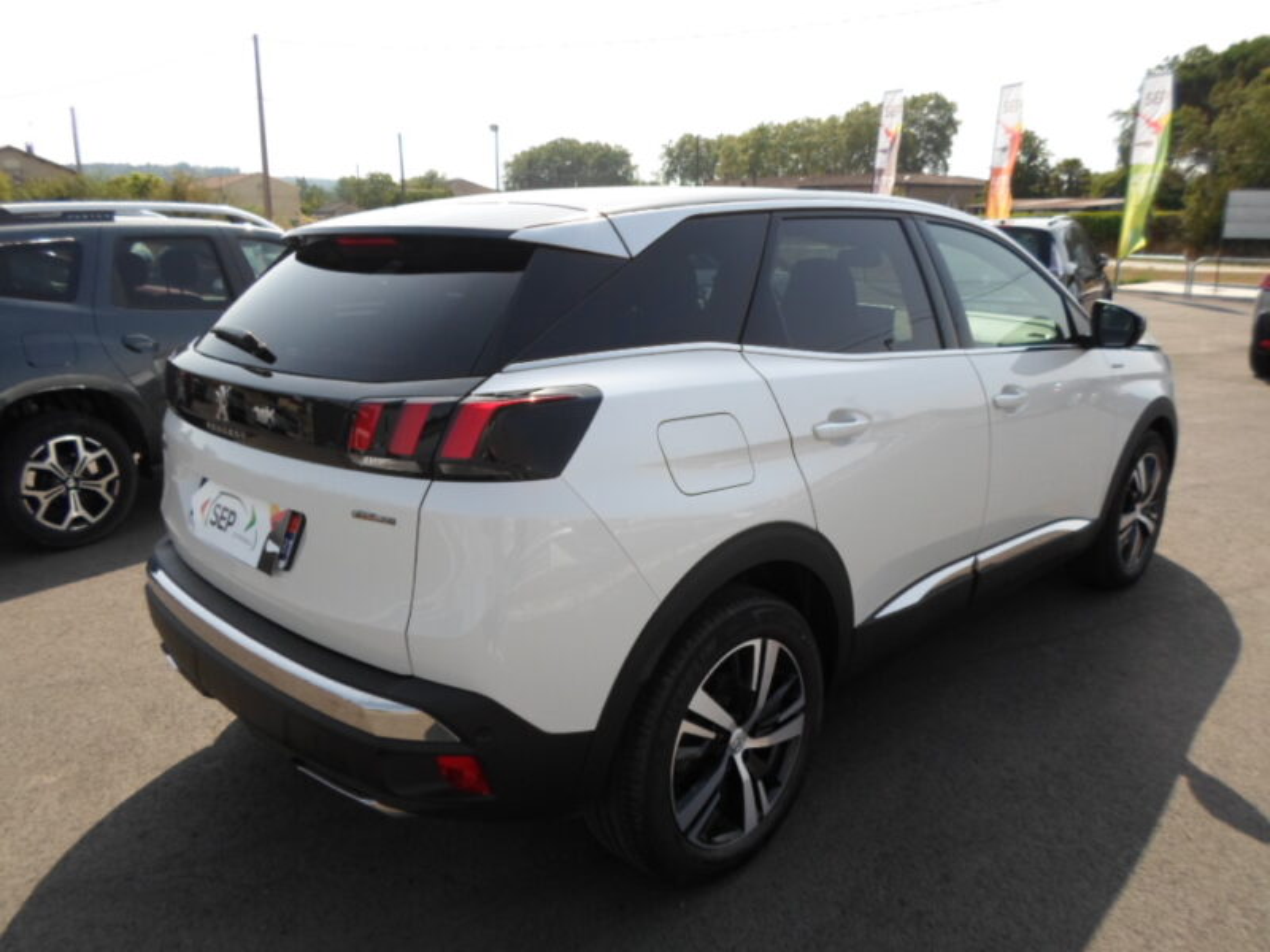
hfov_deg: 69.4
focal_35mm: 25
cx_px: 635
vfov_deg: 54.9
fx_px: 917
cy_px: 476
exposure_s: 1/1000
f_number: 2.5
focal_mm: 4.5
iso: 80
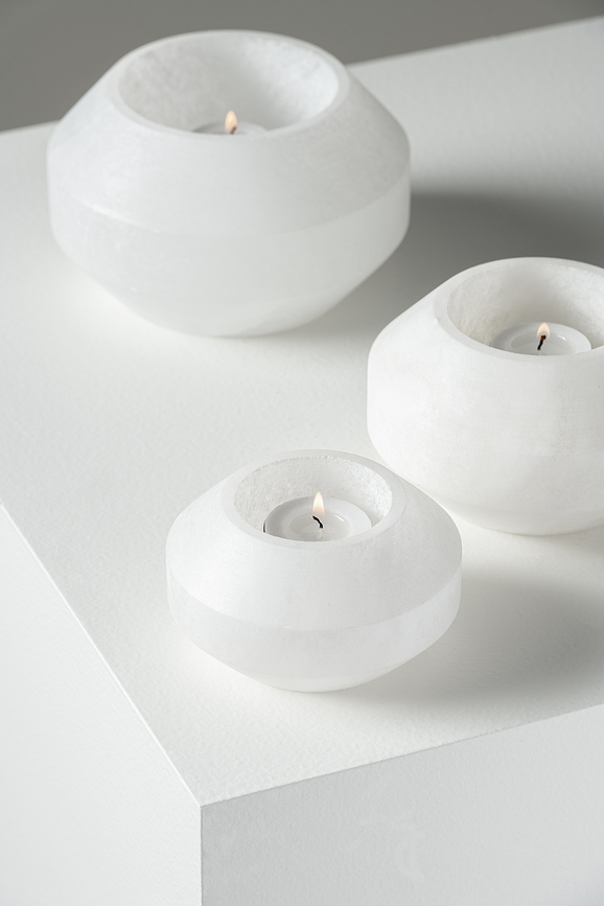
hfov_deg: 8.1
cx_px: 302
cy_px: 453
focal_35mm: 170
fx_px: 4278
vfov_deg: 12.1
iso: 100
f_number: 16
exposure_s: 1/50
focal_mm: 170
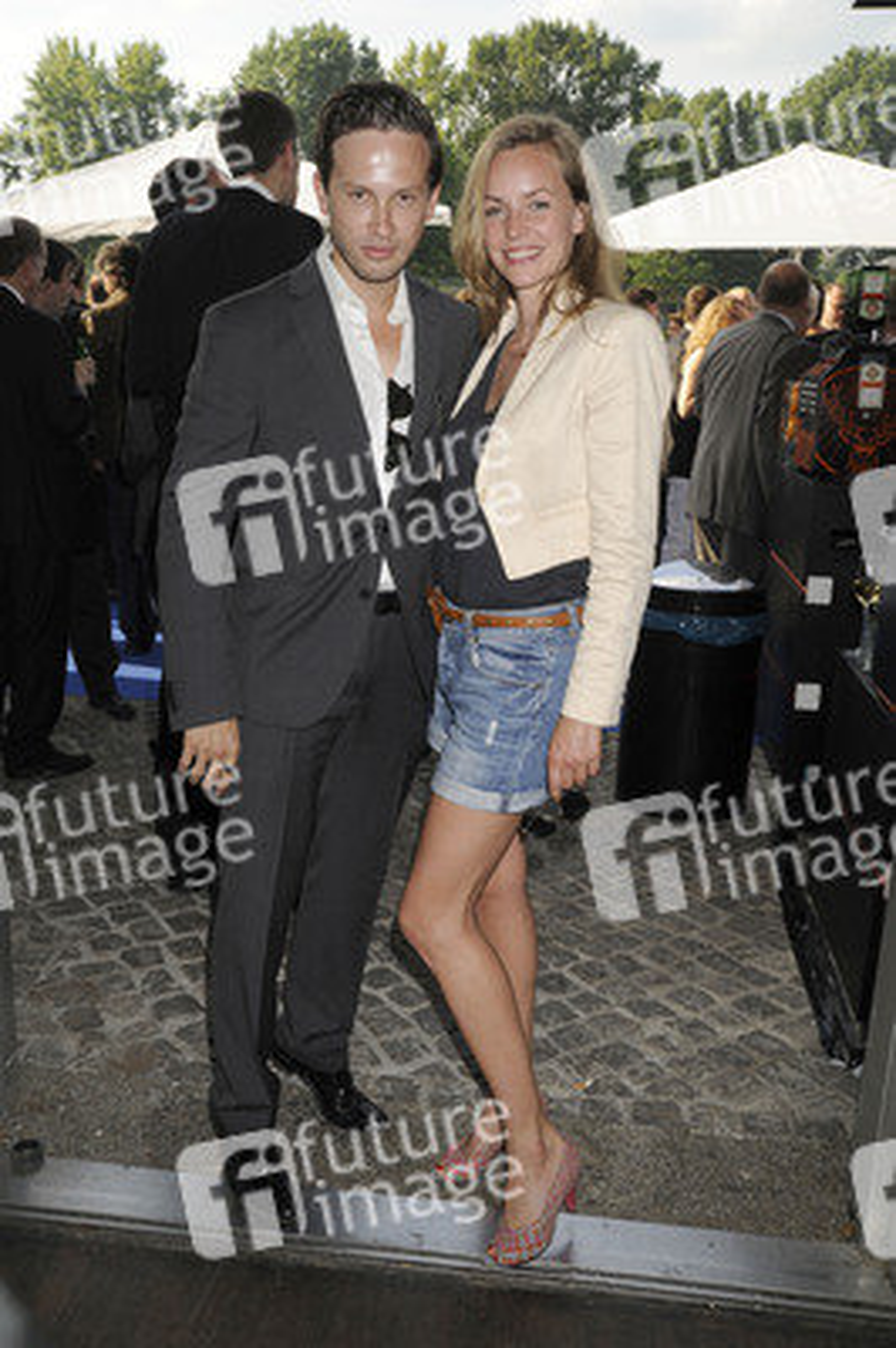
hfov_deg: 37.8
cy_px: 674
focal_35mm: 35
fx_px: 1309
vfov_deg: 54.5
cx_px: 448
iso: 250
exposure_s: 1/200
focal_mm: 35
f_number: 8
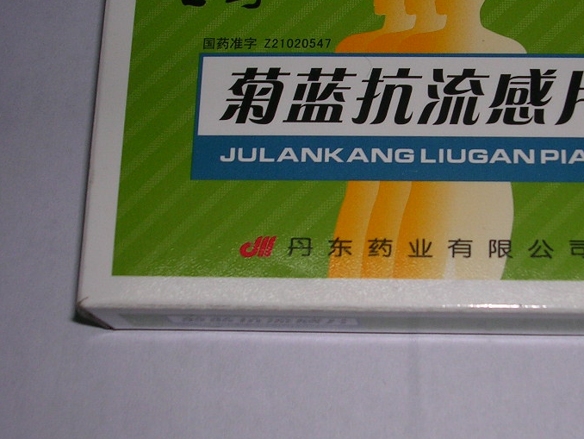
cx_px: 416
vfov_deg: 19.9
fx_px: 1249
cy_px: 188
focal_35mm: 74
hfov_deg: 26.1
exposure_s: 1/60.1
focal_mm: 7.5
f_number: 3.1
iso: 50
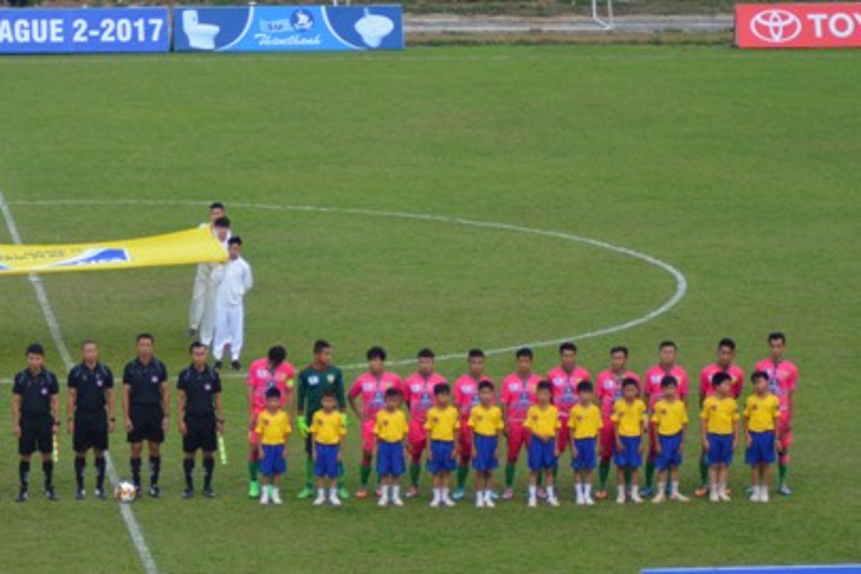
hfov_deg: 10.3
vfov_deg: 6.9
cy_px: 440
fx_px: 4759
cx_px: 157
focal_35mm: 199
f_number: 4
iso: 500
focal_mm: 70
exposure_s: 1/1000
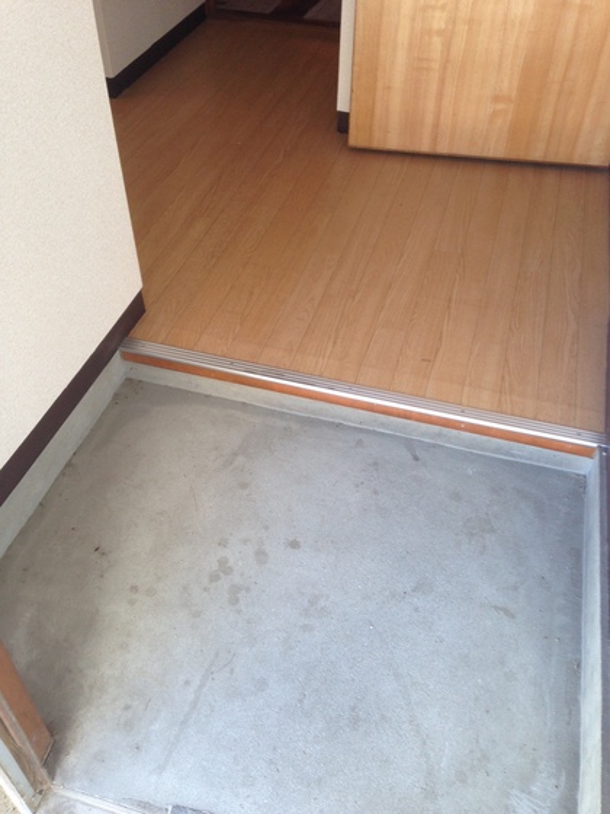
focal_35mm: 33
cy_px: 407
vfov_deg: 55.4
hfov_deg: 42.9
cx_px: 305
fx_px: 775
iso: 64
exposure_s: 1/40
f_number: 2.4
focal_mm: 4.12
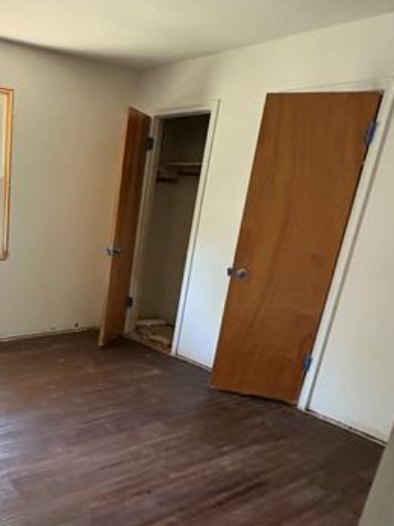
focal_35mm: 31
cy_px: 346
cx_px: 24
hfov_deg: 41.1
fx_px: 471
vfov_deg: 57.2
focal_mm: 2.22
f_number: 2.2
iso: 800
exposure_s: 1/60
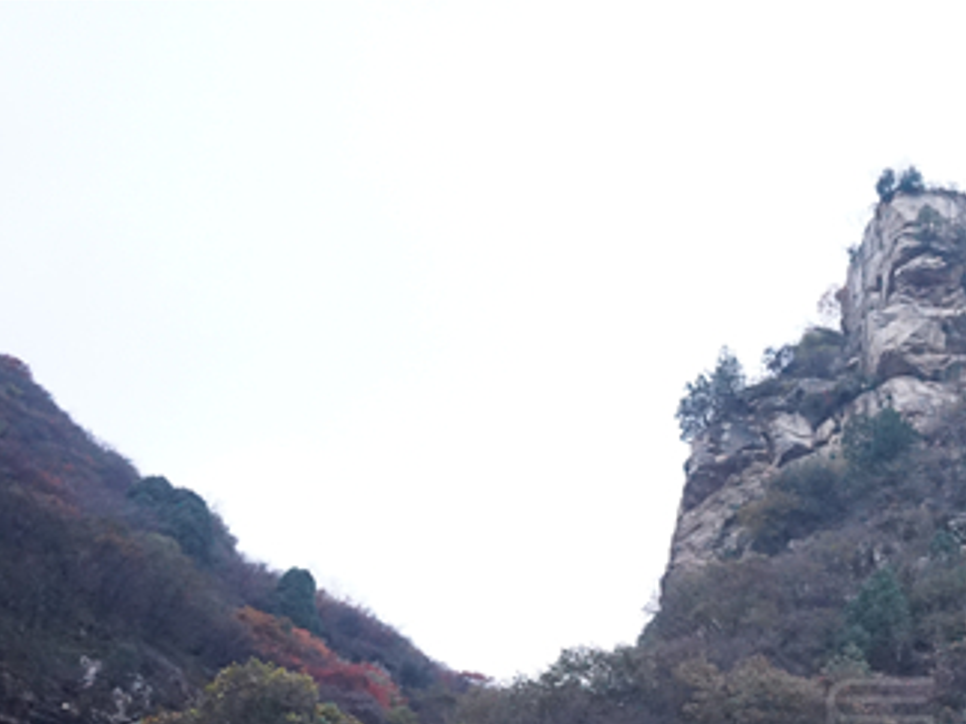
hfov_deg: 23.3
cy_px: 739
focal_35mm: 78
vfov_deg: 18.4
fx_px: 2177
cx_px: 1088
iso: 5000
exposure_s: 1/160
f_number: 4
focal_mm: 35
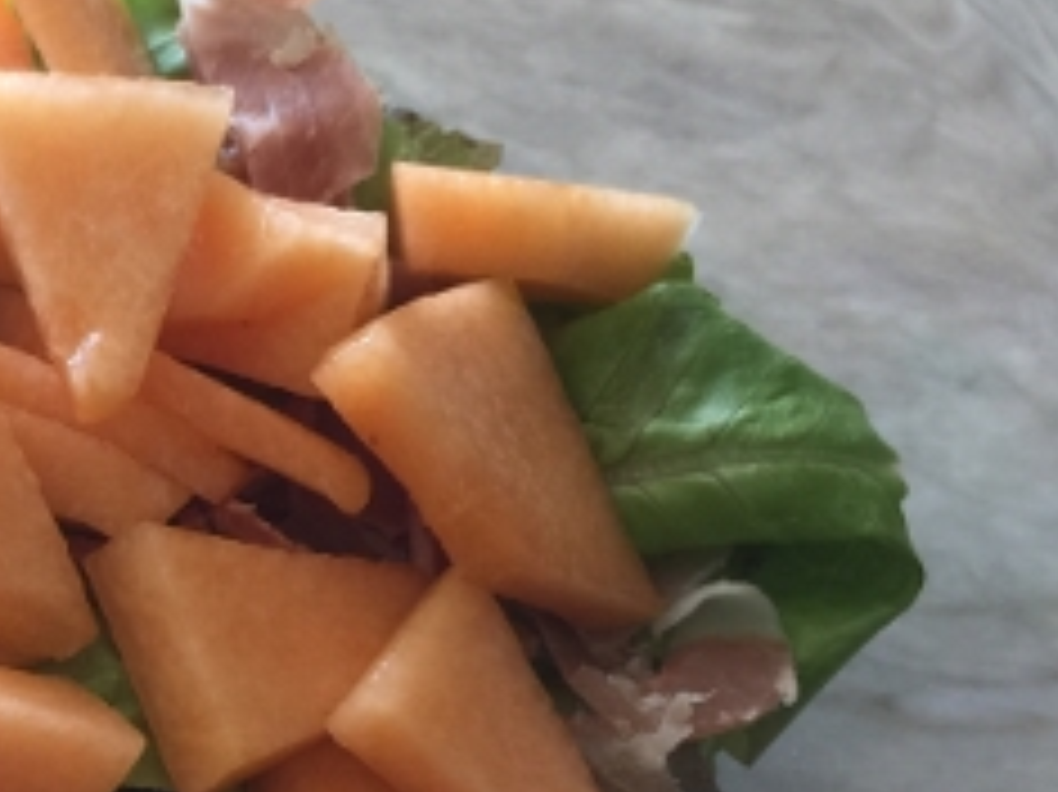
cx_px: -176
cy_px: 652
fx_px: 2413
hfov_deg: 22.9
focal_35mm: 79
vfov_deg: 18.4
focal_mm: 4.15
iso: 32
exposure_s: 1/30
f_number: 2.2
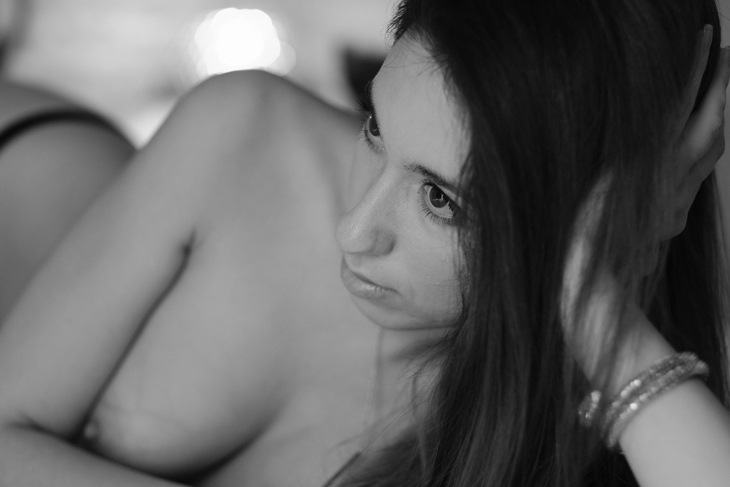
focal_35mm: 84
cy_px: 244
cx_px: 365
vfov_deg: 16.3
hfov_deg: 24.2
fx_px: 1703
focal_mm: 56
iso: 400
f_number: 2
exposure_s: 1/480
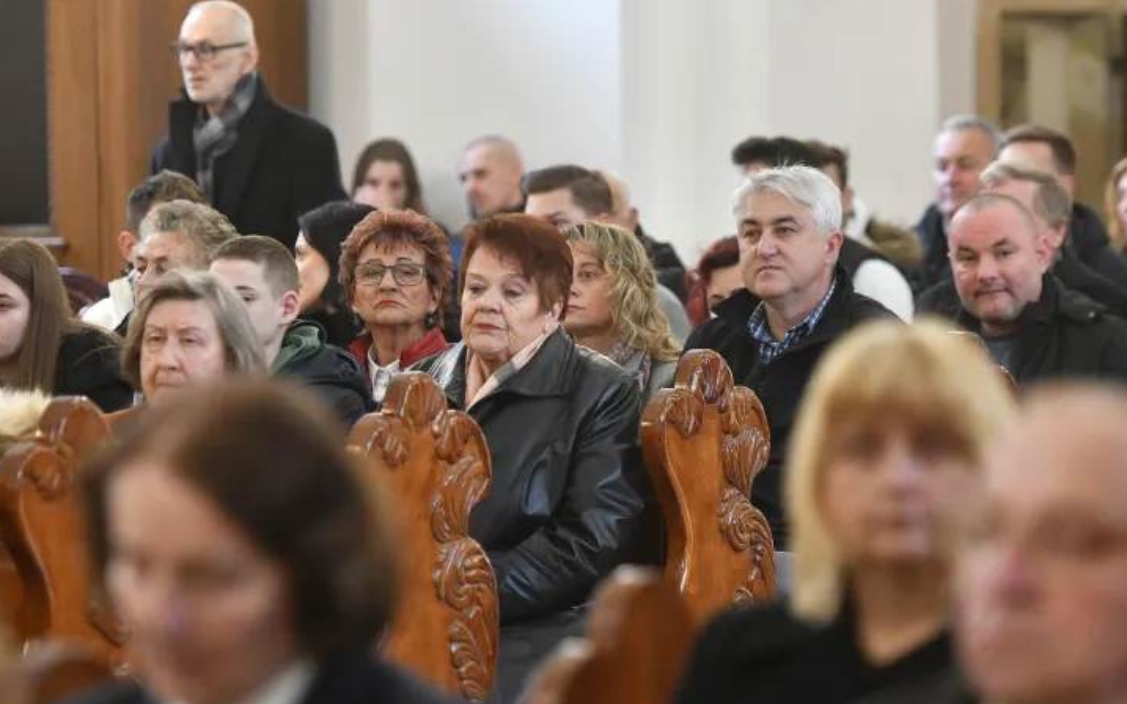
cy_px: 344
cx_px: 552
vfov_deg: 9.7
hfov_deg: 15.5
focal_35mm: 135
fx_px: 4146
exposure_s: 1/125
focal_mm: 125
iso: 1600
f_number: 4
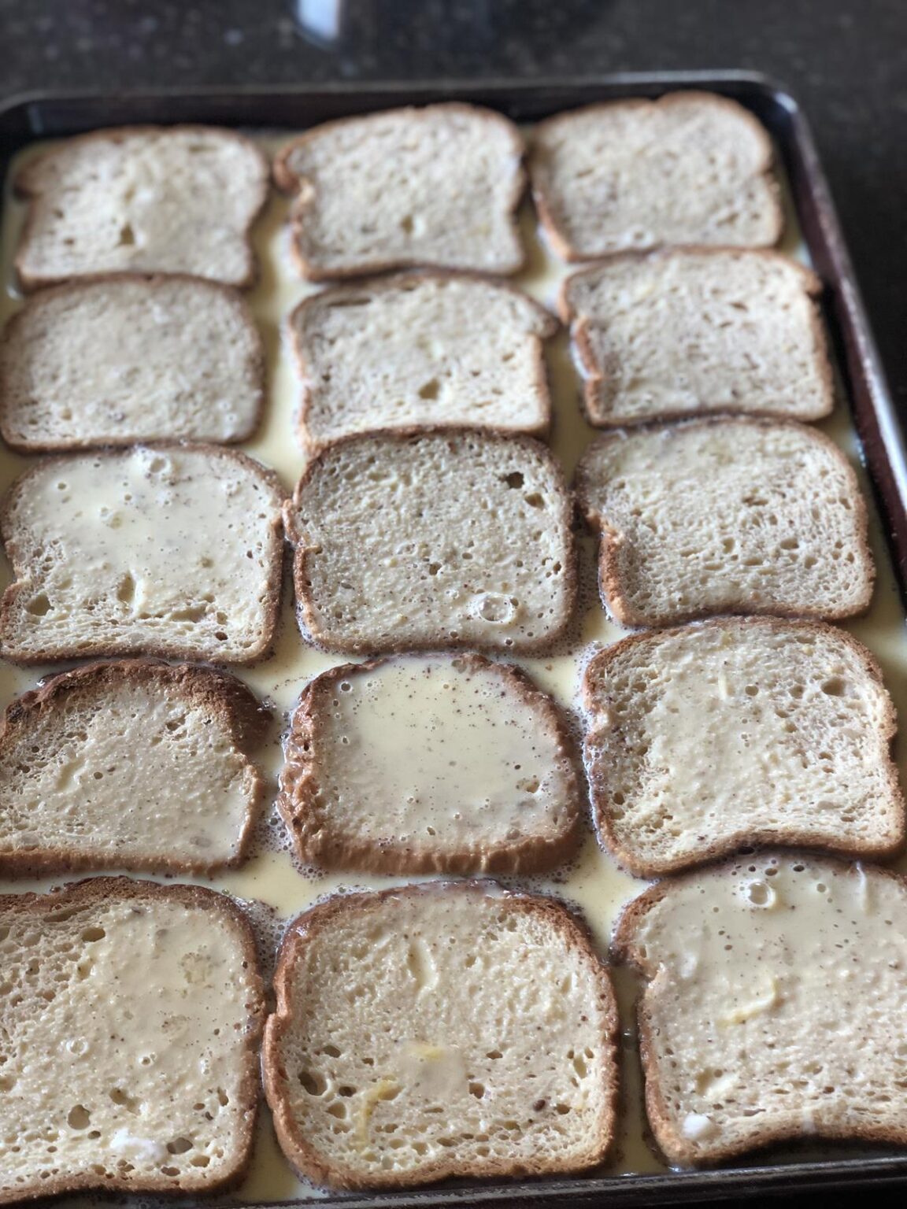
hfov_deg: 28.0
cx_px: 454
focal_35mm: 52
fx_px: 1817
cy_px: 604
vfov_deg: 36.8
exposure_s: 1/60
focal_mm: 6
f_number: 2.4
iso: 64
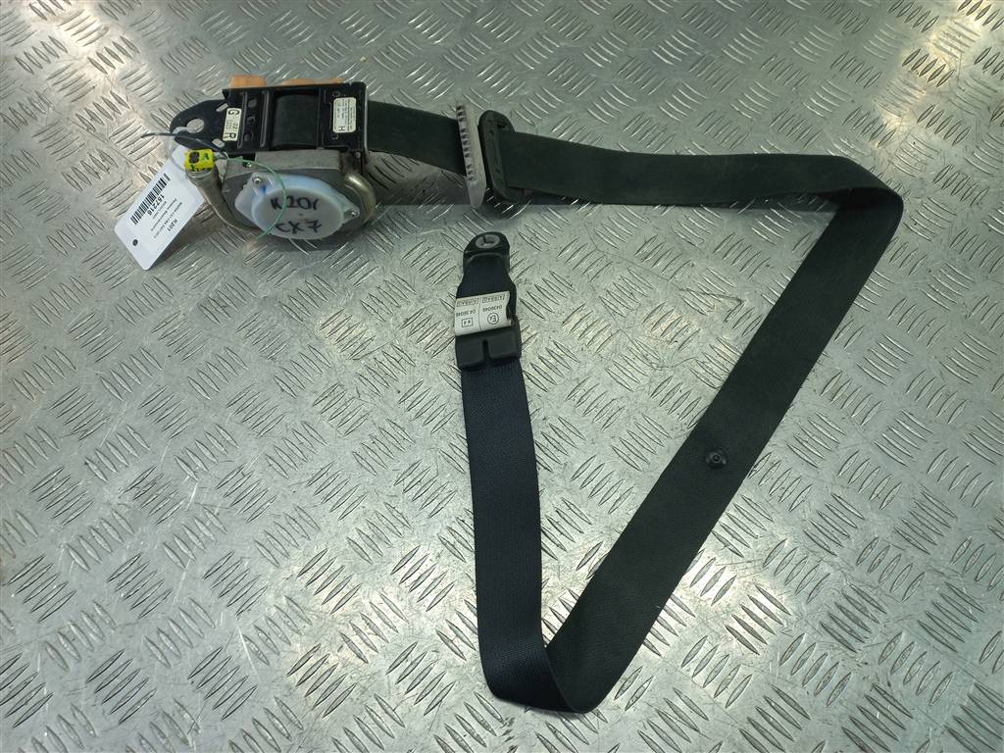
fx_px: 725
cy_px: 376
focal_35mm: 25
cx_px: 502
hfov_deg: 69.4
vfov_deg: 54.9
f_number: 1.8
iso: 50
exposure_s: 1/50
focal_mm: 4.6
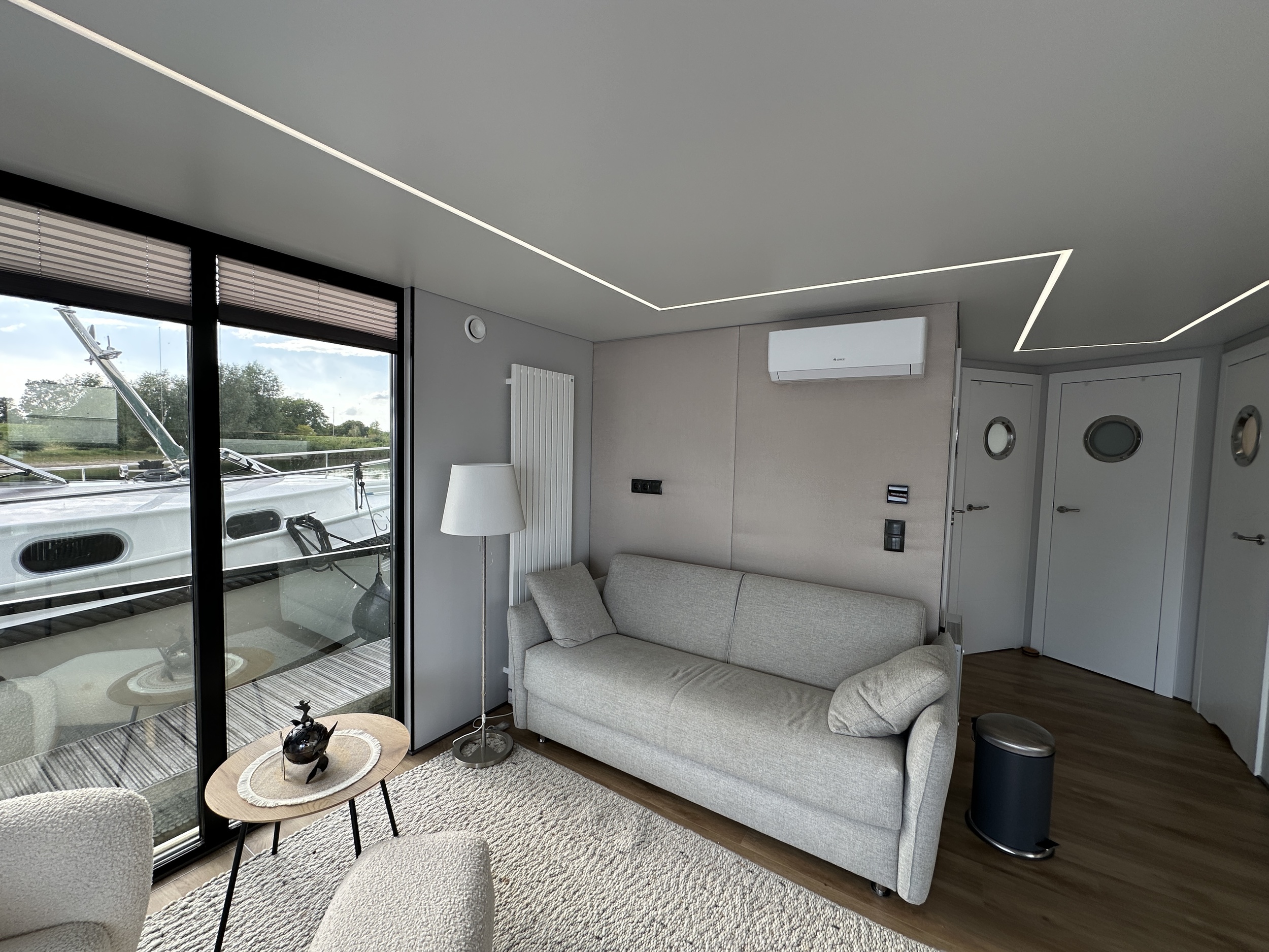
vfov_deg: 85.7
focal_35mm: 14
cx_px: 634
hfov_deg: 102.1
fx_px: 513
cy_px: 476
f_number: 2.2
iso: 50
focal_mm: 2.22
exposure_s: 1/125
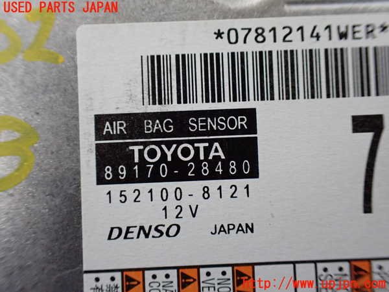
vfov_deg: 46.8
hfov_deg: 60.0
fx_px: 337
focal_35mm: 30
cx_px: 194
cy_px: 146
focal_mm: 5.4
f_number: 2.3
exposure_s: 1/50
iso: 800
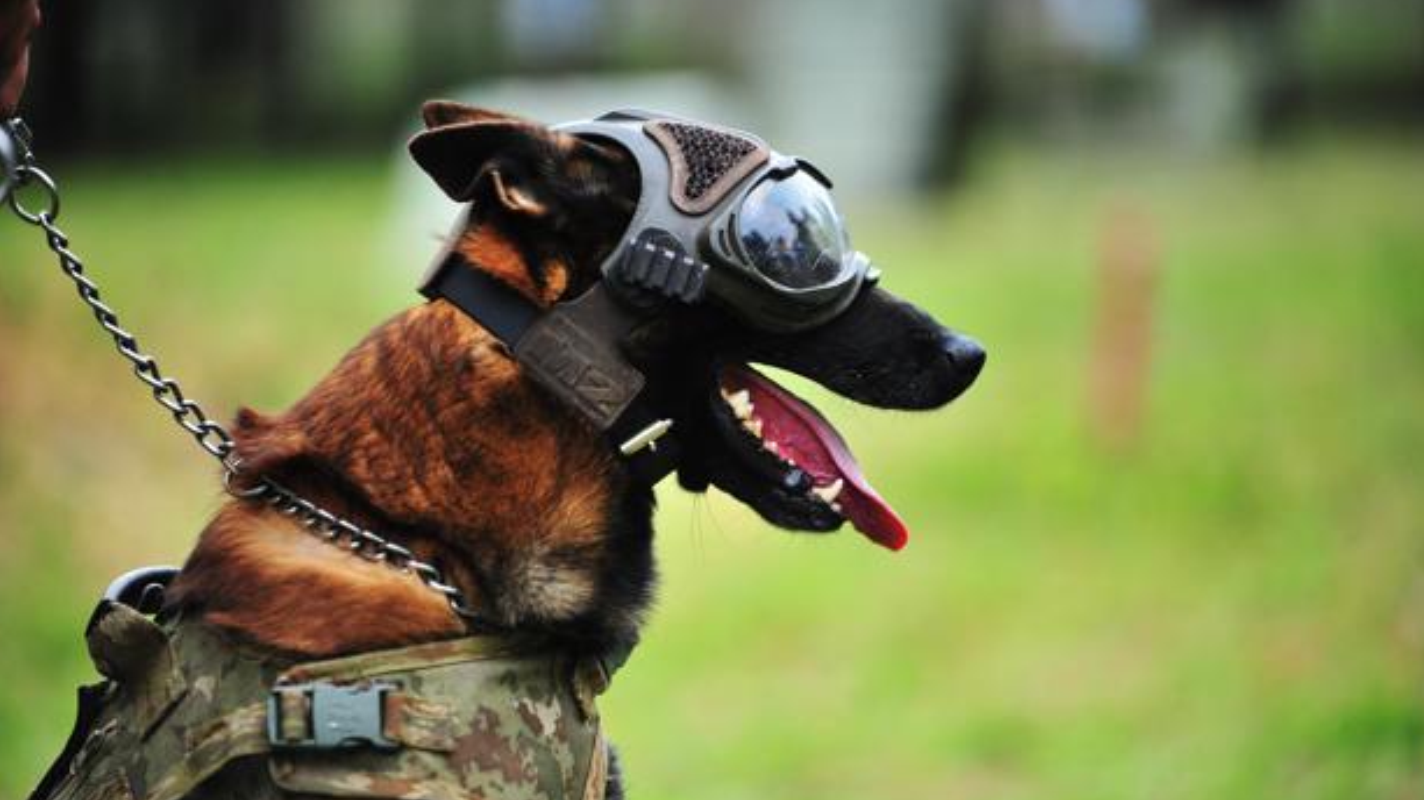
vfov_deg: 6.2
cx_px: 714
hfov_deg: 11.0
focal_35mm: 195
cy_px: 430
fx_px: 7362
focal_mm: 185
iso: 800
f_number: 2.8
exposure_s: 1/2500
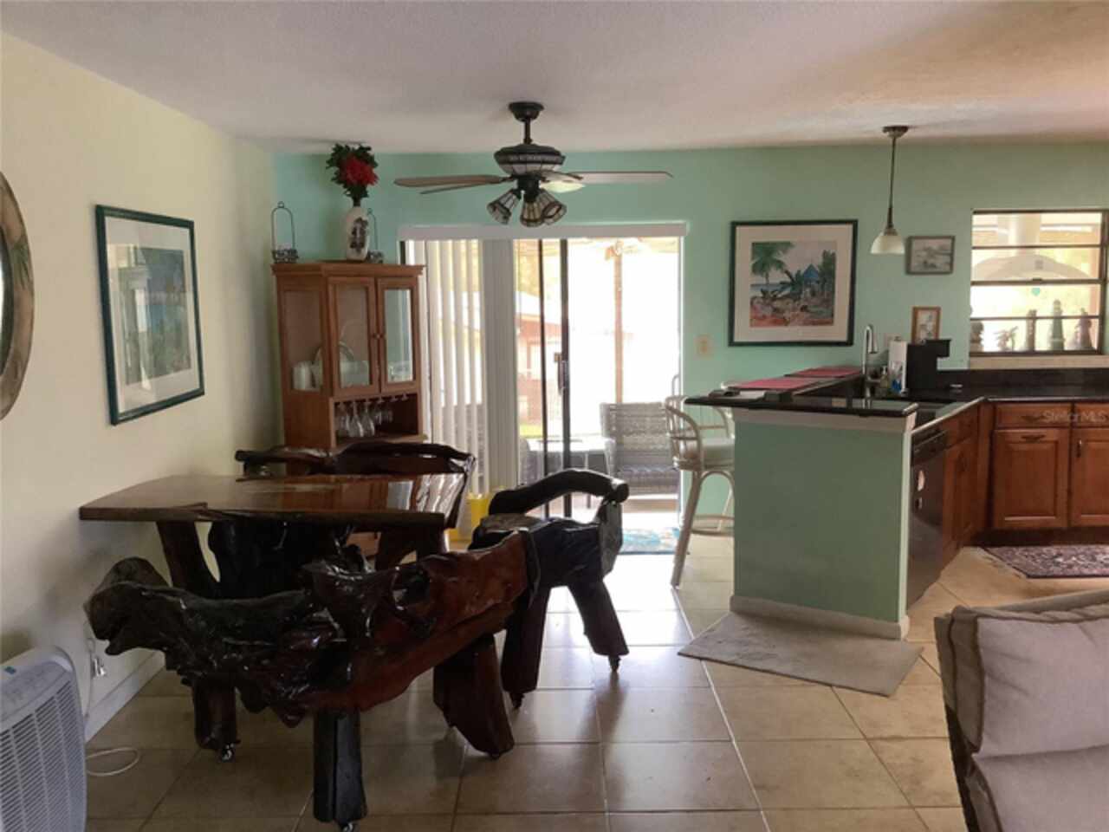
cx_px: 554
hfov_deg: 58.4
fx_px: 993
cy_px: 416
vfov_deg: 45.4
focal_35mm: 31
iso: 320
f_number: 2.4
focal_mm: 3.3
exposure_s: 1/60
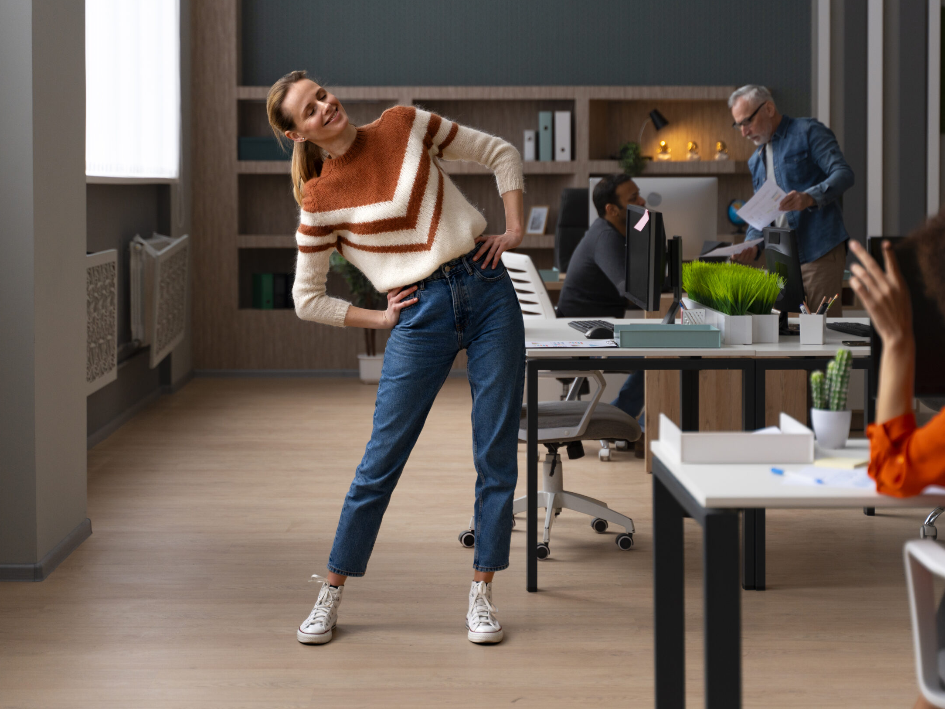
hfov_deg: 28.9
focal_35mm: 67
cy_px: 339
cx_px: 541
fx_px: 1829
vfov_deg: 21.9
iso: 500
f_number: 2.8
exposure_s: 1/160
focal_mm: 59
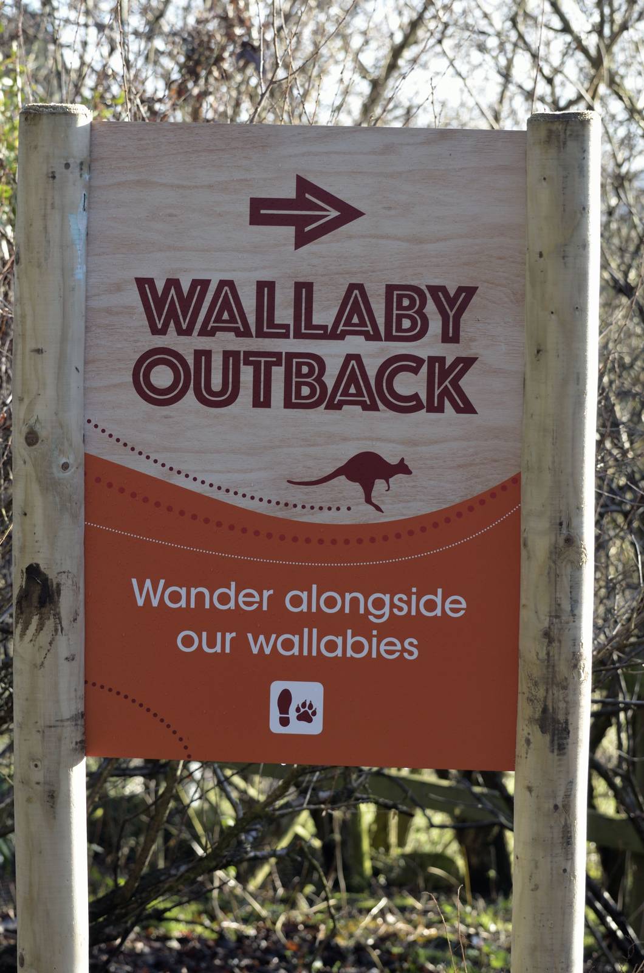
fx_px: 2830
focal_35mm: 105
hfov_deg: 13.0
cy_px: 486
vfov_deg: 19.5
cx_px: 322
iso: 220
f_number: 5.6
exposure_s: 1/125
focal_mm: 70
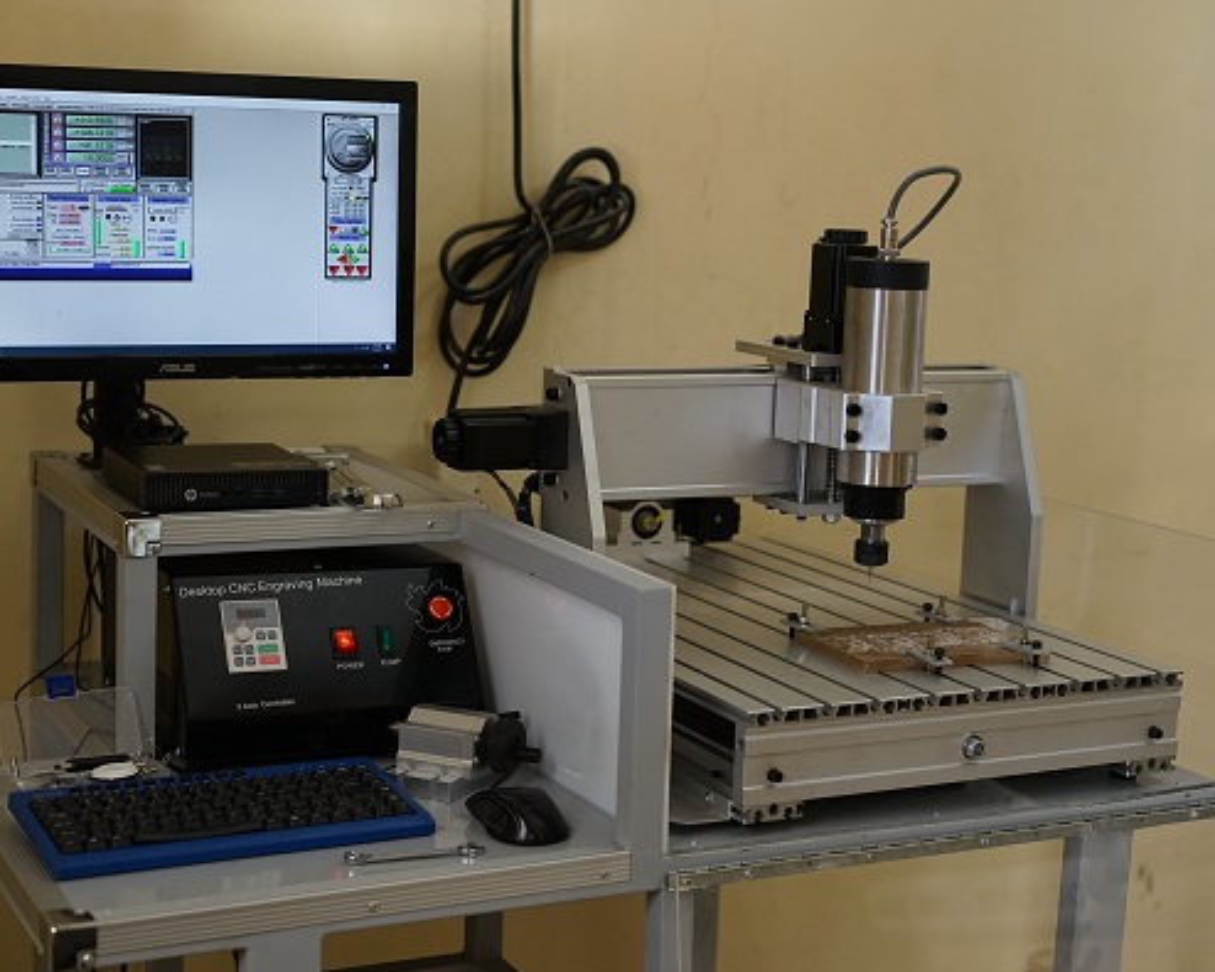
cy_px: 487
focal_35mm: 57
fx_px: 2049
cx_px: 615
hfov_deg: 33.0
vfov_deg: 26.7
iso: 1600
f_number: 2.8
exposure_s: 1/125
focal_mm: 50
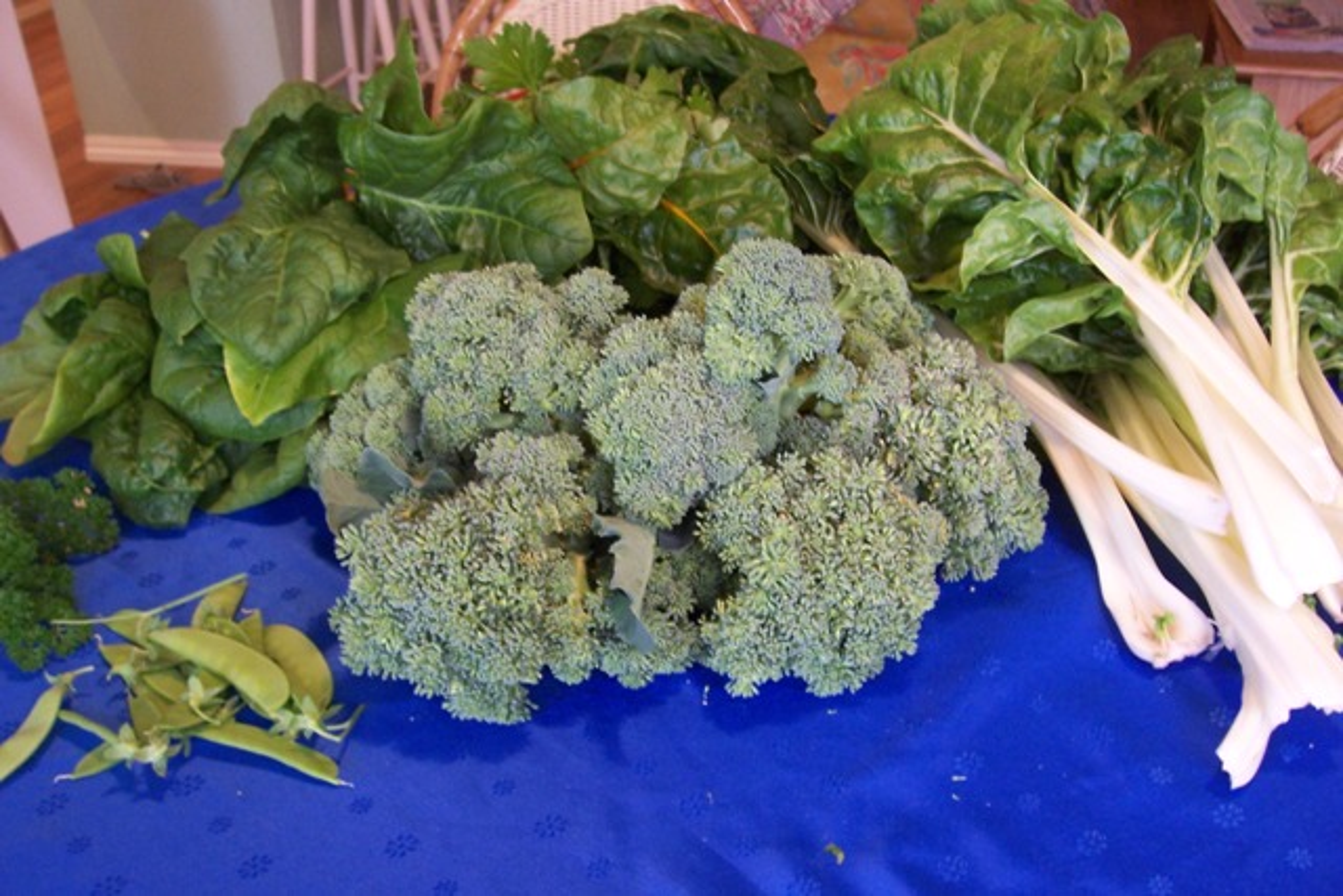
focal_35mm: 34
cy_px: 448
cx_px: 672
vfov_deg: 38.9
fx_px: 1269
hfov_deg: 55.8
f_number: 2.7
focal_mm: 5.6
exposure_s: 1/8
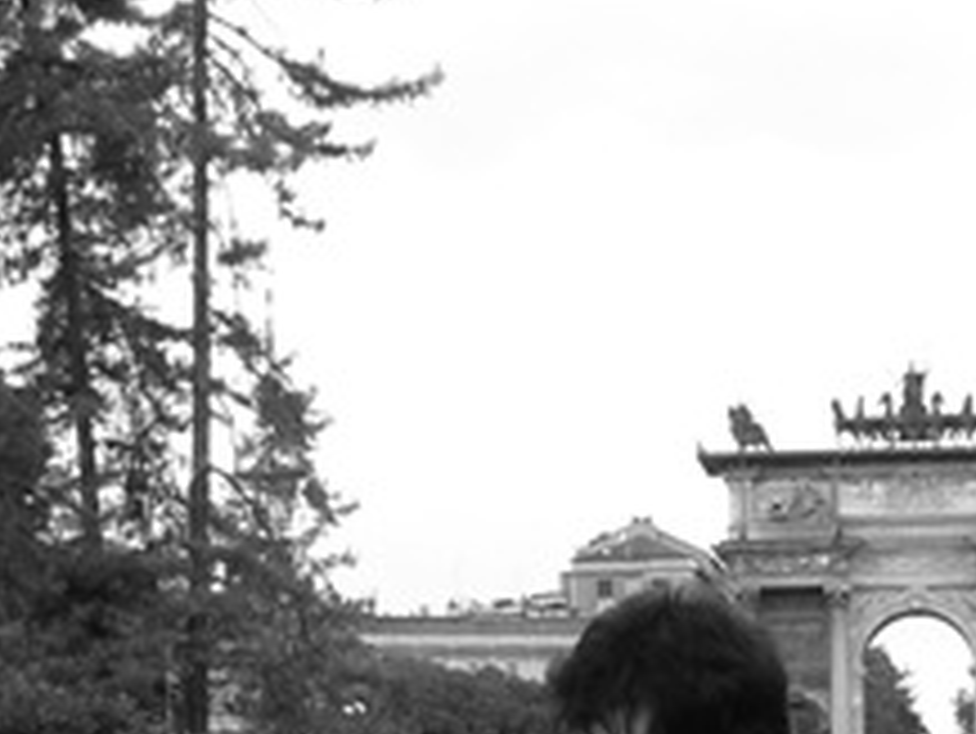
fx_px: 3272
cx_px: 724
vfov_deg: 12.5
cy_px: 898
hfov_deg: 16.9
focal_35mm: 116
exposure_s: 1/58.4
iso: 50
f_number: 4.9
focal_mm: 5.7
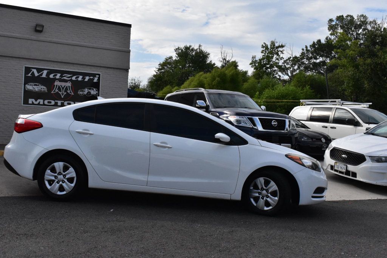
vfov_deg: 33.0
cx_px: 194
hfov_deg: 47.9
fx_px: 435
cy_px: 129
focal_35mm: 40
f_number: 14
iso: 2500
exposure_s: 1/2000
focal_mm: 27
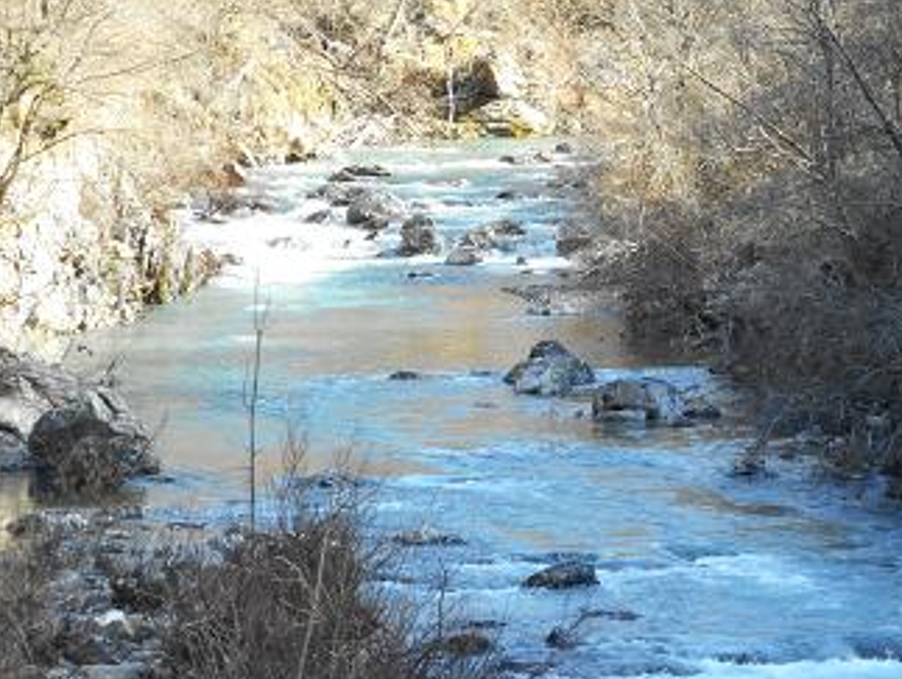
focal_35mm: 212
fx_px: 5530
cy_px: 307
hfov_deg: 9.3
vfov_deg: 7.0
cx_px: 644
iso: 160
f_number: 6.1
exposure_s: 1/60
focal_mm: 23.9
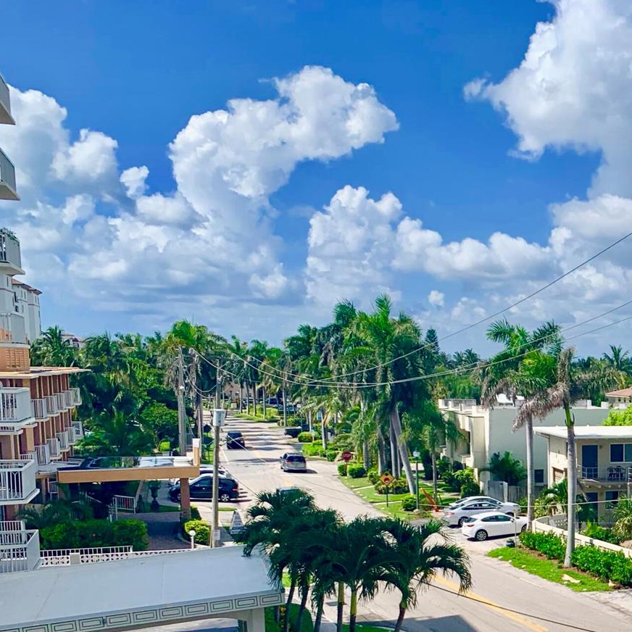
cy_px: 532
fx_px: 1115
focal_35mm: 54
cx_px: 712
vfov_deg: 30.6
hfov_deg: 28.4
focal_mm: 4.25
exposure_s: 1/3086
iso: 25
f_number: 1.8
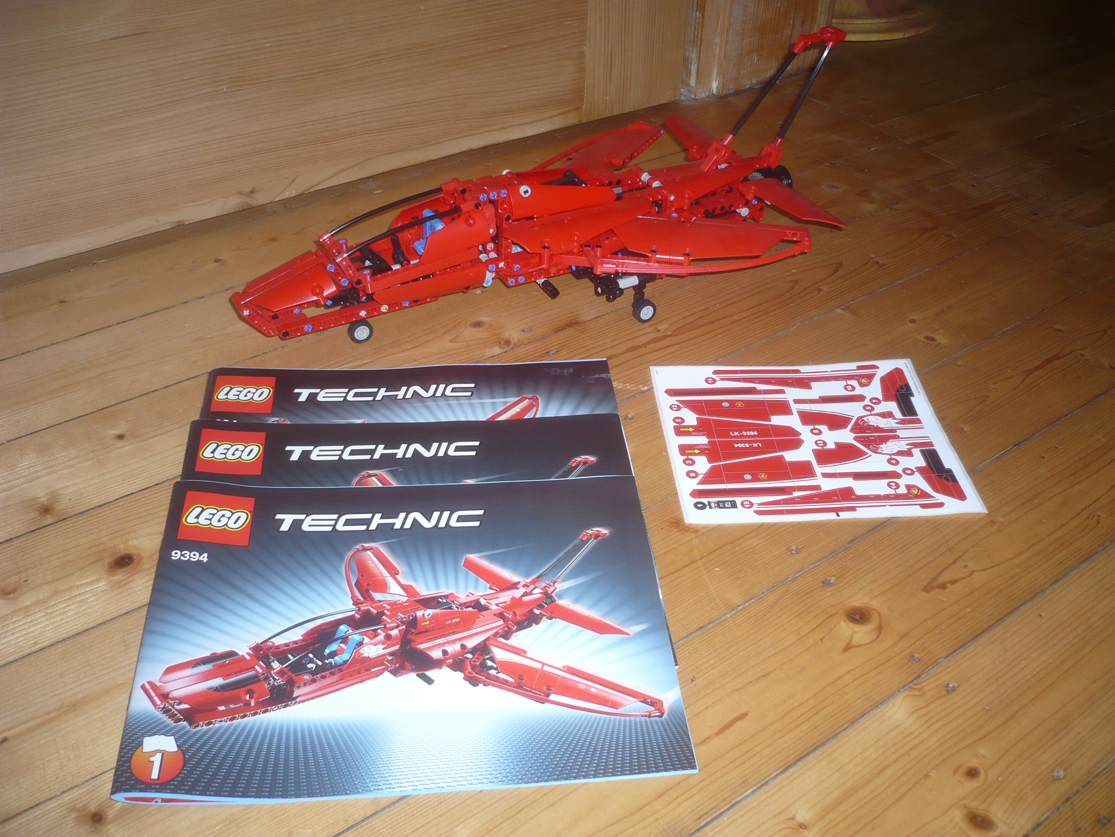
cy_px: 418
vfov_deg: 40.7
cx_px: 558
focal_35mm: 35
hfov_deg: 52.6
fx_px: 1127
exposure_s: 1/30
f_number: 2.8
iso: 100
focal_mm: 5.8
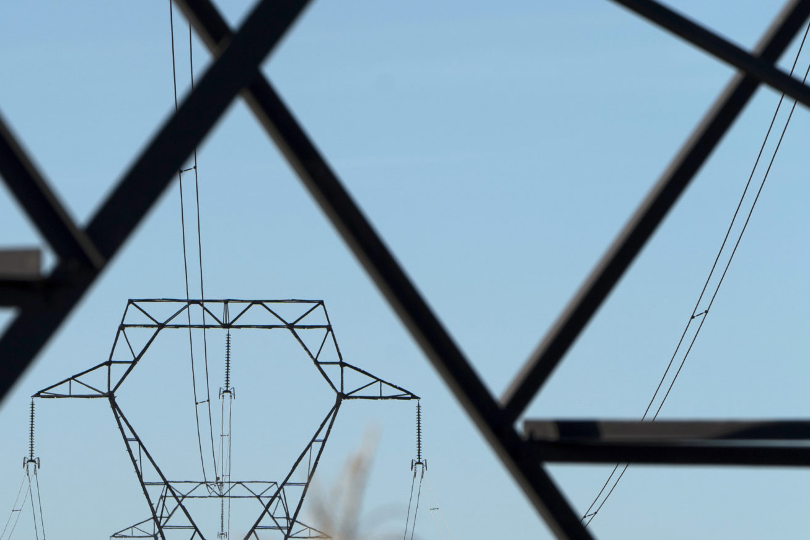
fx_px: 11544
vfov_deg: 2.7
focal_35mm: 513
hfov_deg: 4.0
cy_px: 397
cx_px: 222
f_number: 8
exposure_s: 1/800
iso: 100
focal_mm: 262
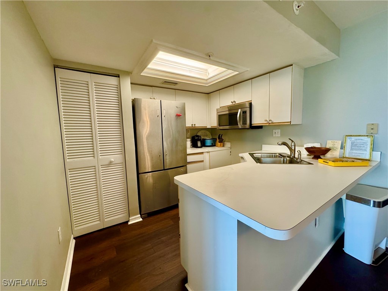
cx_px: 194
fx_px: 157
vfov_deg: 85.7
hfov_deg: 102.1
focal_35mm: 14
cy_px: 146
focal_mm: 2.22
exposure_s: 1/120
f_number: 2.2
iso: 320
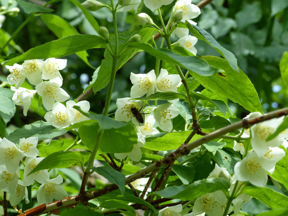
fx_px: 1123
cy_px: 108
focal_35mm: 135
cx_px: 144
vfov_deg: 11.0
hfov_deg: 14.6
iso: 100
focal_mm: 24.3
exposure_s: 1/160
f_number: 4
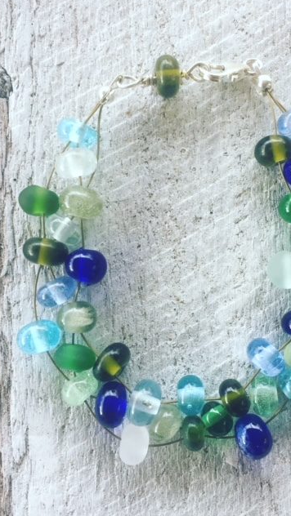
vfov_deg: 47.3
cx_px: 187
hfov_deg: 27.6
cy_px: 256
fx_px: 589
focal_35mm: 43
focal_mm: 4.15
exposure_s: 1/100
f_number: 2.2
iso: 40
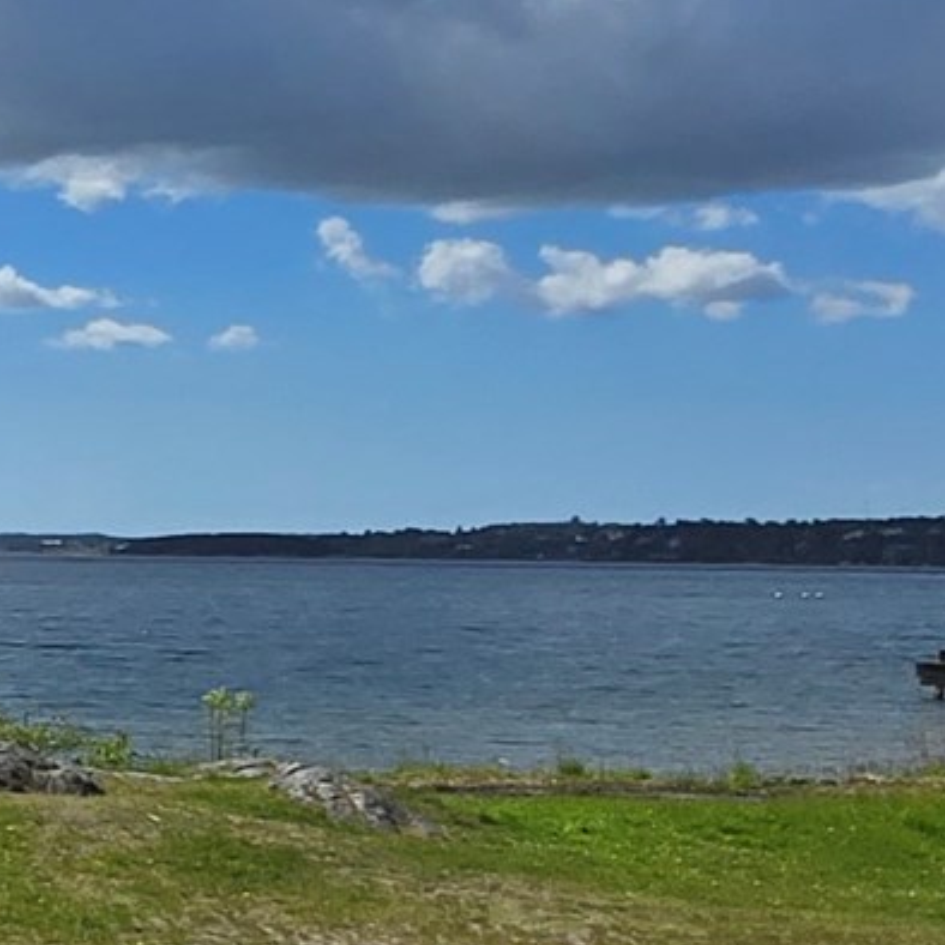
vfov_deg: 20.6
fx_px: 2594
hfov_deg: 15.2
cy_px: 499
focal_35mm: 84
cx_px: -1113
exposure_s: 1/3579
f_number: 2.2
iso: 25
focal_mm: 1.7
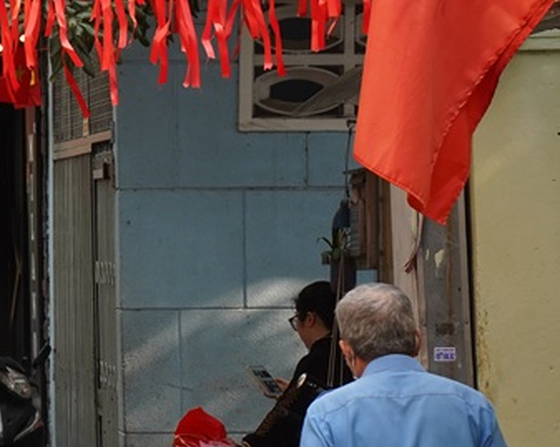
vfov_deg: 6.2
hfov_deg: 7.6
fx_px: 4156
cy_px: 163
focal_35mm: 251
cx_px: -248
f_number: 9
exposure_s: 1/160
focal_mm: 75
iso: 800
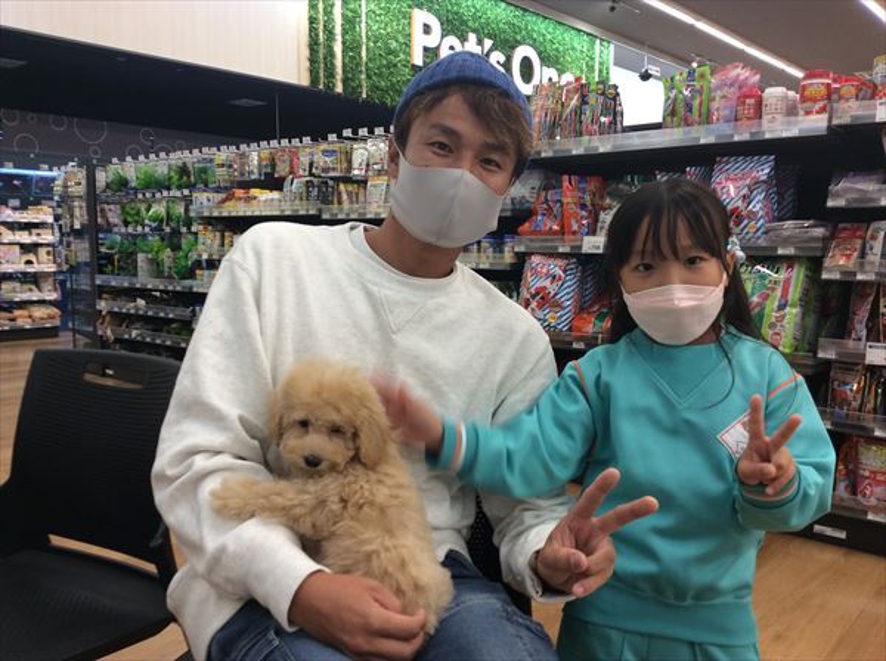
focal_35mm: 32
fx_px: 818
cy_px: 330
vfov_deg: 44.0
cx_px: 443
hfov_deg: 56.9
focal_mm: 3.3
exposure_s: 1/24
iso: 32
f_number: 2.4
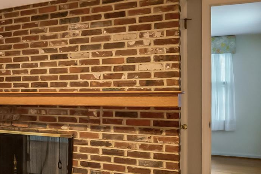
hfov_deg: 36.9
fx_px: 341
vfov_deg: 28.7
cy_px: 81
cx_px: -9
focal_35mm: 47
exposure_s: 1/60
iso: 1250
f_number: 4
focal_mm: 16
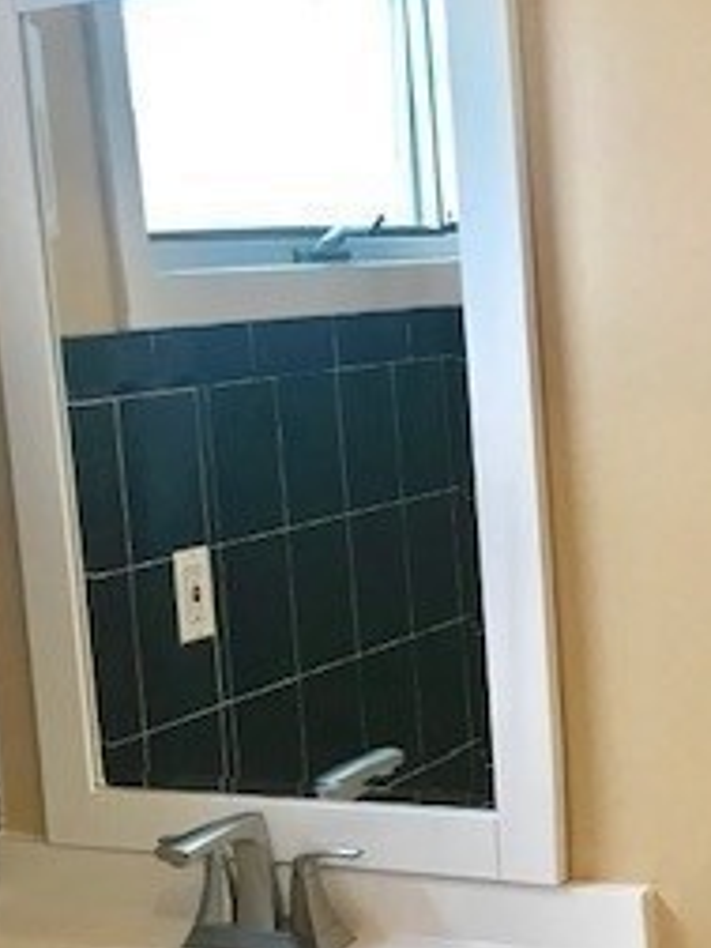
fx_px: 1944
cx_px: 512
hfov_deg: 20.6
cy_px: 594
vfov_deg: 27.3
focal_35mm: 71
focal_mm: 3.99
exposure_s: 1/30
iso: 40
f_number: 1.8
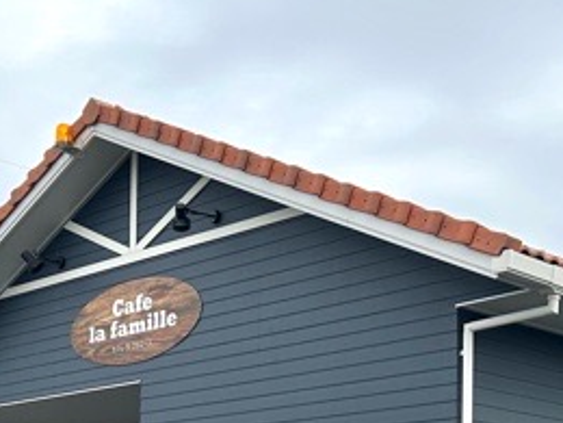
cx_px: 310
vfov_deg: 17.4
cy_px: 531
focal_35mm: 80
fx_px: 1301
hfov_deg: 24.4
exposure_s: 1/2994
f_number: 1.5
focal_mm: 5.7
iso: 50
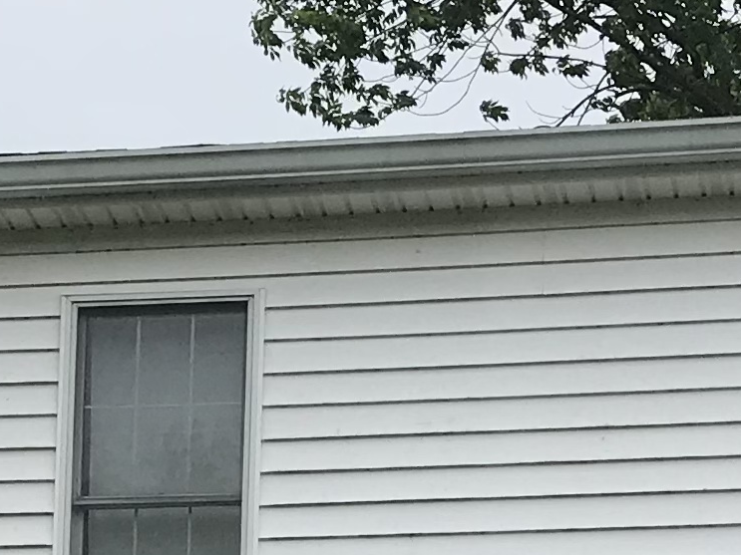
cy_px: 811
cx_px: 322
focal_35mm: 152
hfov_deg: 13.0
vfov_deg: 9.5
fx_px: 3253
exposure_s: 1/694
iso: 20
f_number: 1.8
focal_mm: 3.99
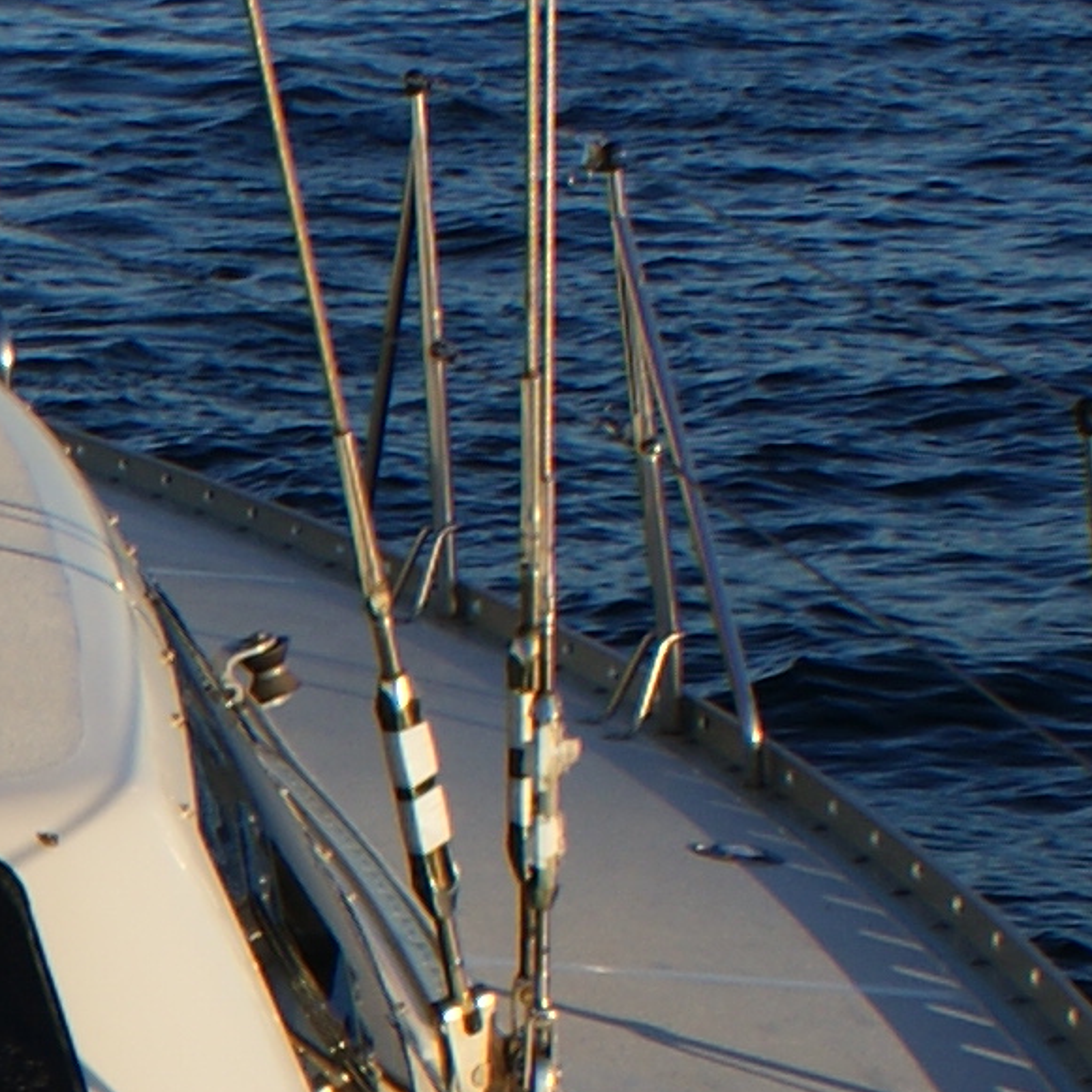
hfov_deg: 9.0
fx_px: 6674
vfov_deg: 9.0
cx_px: -710
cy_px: 1793
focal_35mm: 187
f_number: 10
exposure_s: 1/160
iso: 100
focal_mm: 22
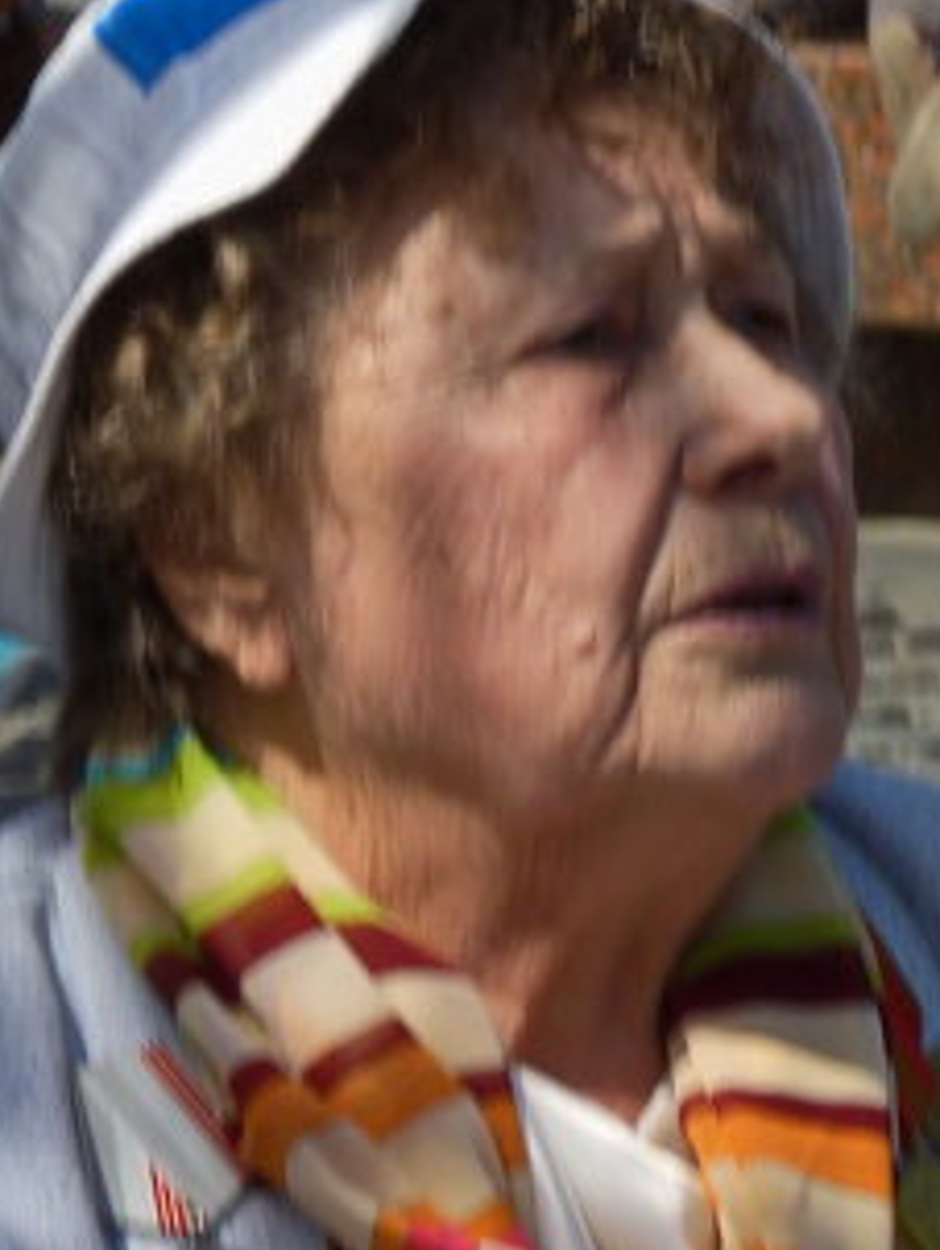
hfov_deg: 3.8
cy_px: 1238
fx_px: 14354
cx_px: 683
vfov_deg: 5.0
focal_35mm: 397
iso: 80
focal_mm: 26.7
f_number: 8
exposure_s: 1/50
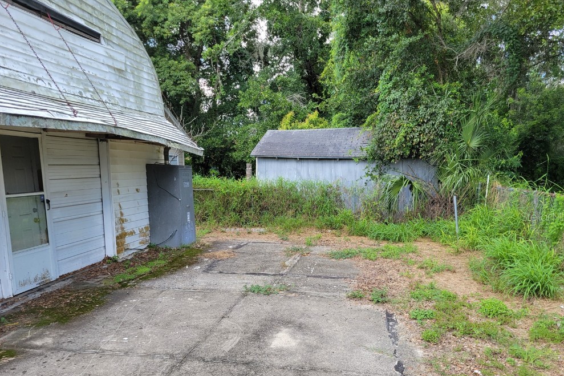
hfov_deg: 65.5
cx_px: 283
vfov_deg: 46.2
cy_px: 216
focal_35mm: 28
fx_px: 439
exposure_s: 1/331
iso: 40
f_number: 1.8
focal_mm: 5.4
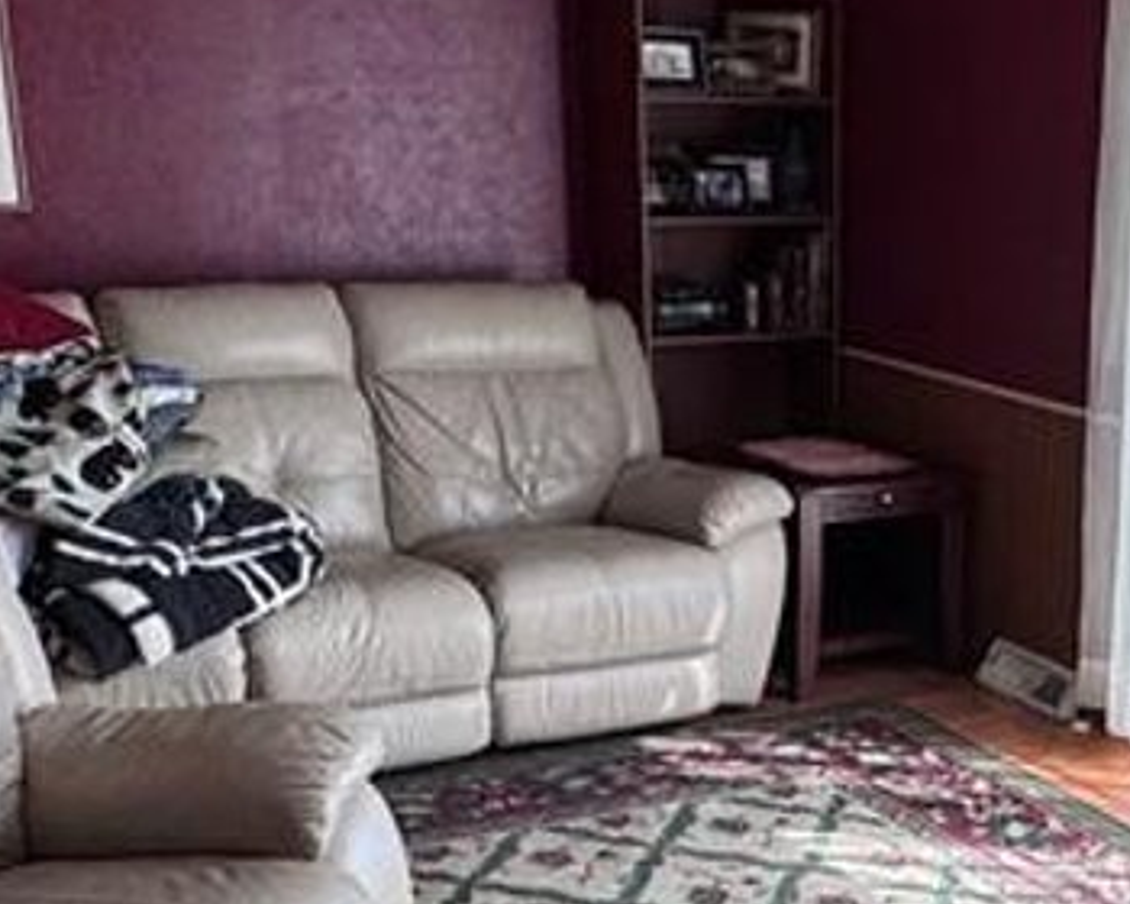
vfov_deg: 25.2
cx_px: 1041
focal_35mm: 59
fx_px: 1973
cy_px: 783
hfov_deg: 30.4
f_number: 2.2
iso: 80
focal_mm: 2.22
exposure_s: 1/99
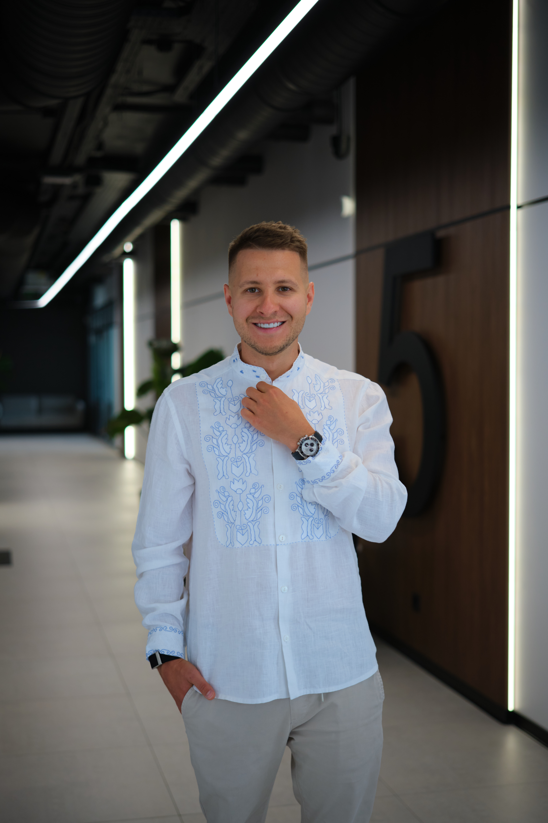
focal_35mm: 50
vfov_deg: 39.6
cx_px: 274
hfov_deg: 27.0
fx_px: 1142
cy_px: 412
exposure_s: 1/125
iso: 250
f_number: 1.6
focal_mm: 33
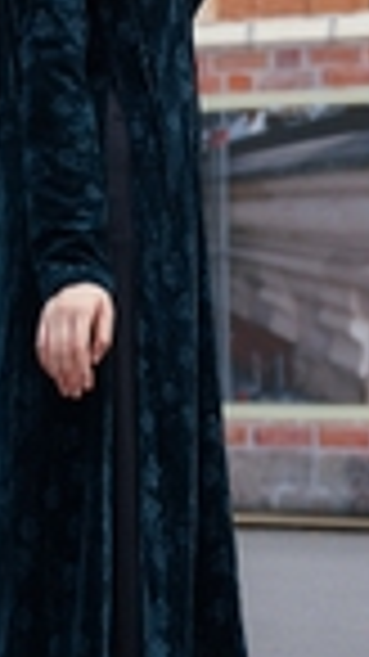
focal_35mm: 167
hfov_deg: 7.2
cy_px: 22
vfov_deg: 12.7
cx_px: 140
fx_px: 2915
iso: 125
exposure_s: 1/160
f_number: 2.8
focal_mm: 48.7
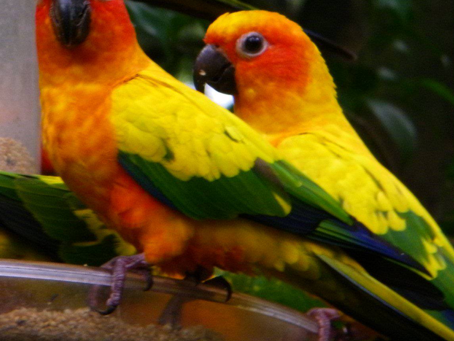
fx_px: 3149
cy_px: 82
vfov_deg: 6.2
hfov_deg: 8.2
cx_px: 50
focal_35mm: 240
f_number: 4.9
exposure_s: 1/60
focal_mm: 23.9
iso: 125
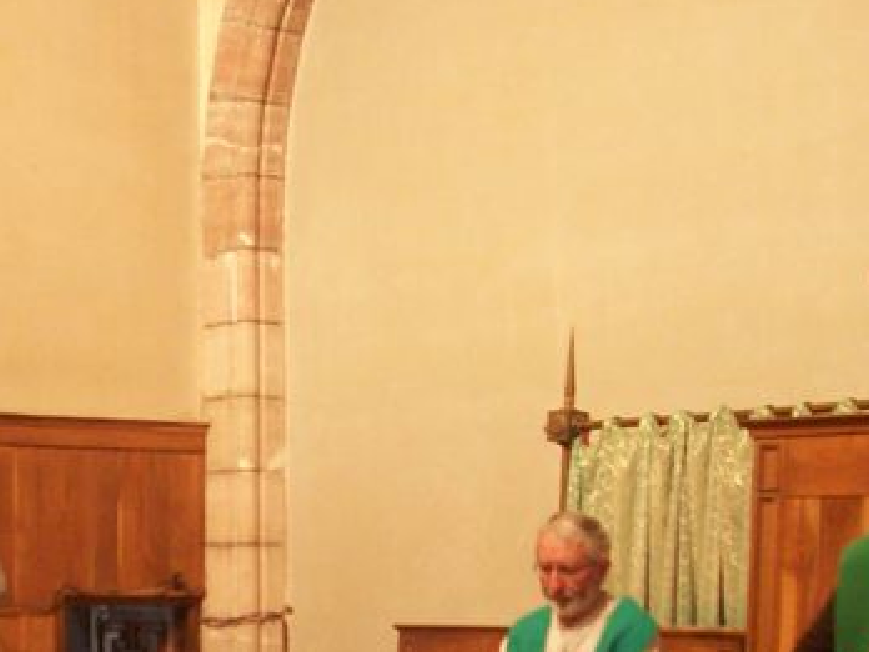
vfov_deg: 17.0
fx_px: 2134
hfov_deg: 22.6
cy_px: 657
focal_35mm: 85
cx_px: 117
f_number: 2.8
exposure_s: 1/19.3
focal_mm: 6.2
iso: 160
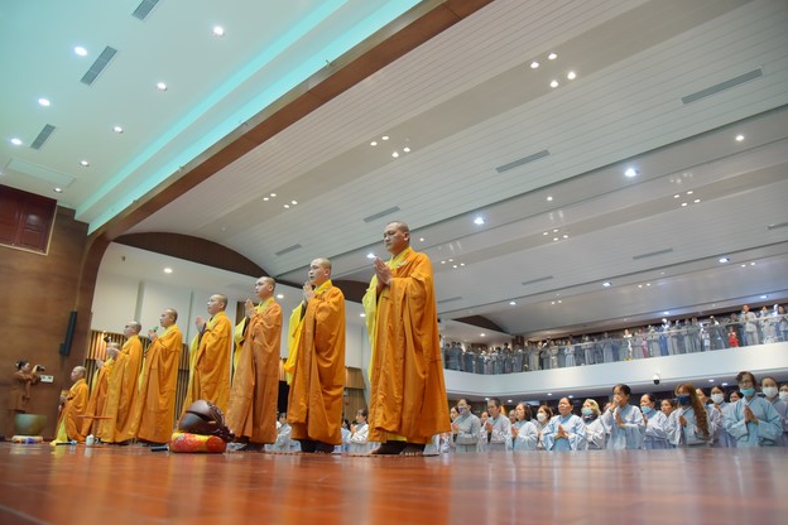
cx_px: 407
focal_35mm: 25
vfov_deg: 51.3
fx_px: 547
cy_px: 264
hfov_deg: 71.5
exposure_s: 1/100
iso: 1250
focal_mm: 24
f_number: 5
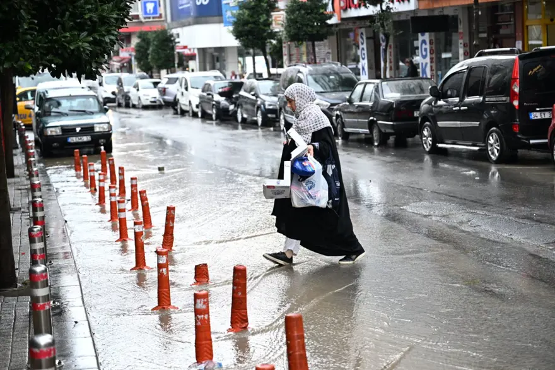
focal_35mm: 70
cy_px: 185
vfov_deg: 19.4
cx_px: 278
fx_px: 1079
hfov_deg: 28.9
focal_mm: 70
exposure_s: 1/500
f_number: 3.2
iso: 900
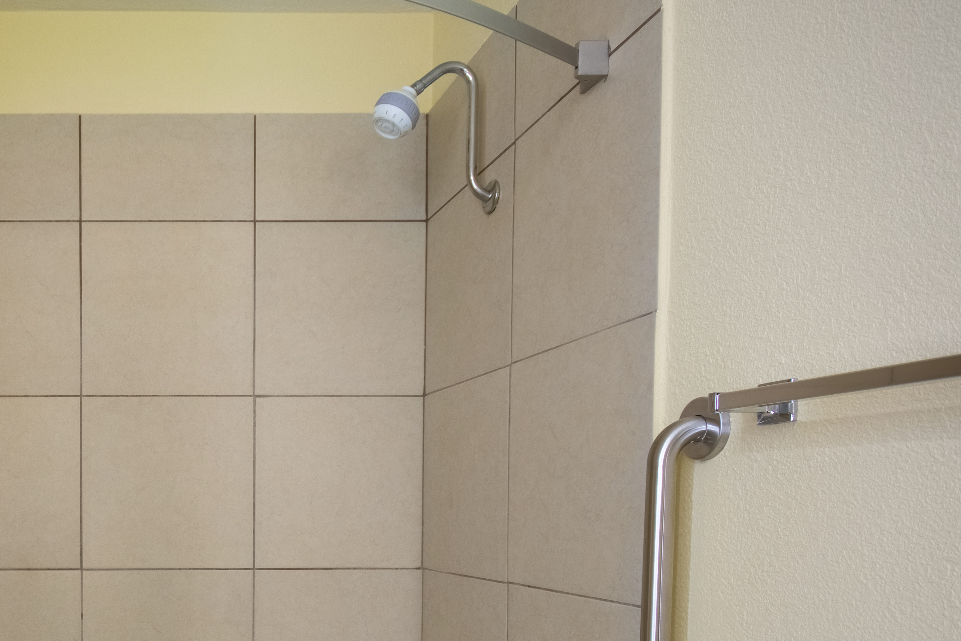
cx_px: 94
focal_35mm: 29
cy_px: 538
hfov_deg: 55.2
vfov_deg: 42.4
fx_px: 774
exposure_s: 1/160
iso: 250
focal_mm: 10
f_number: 7.1
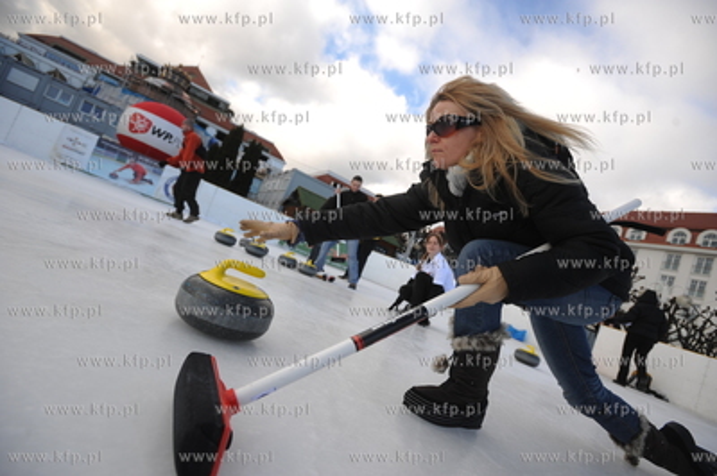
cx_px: 358
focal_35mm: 17
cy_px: 238
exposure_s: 1/400
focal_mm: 17
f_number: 5
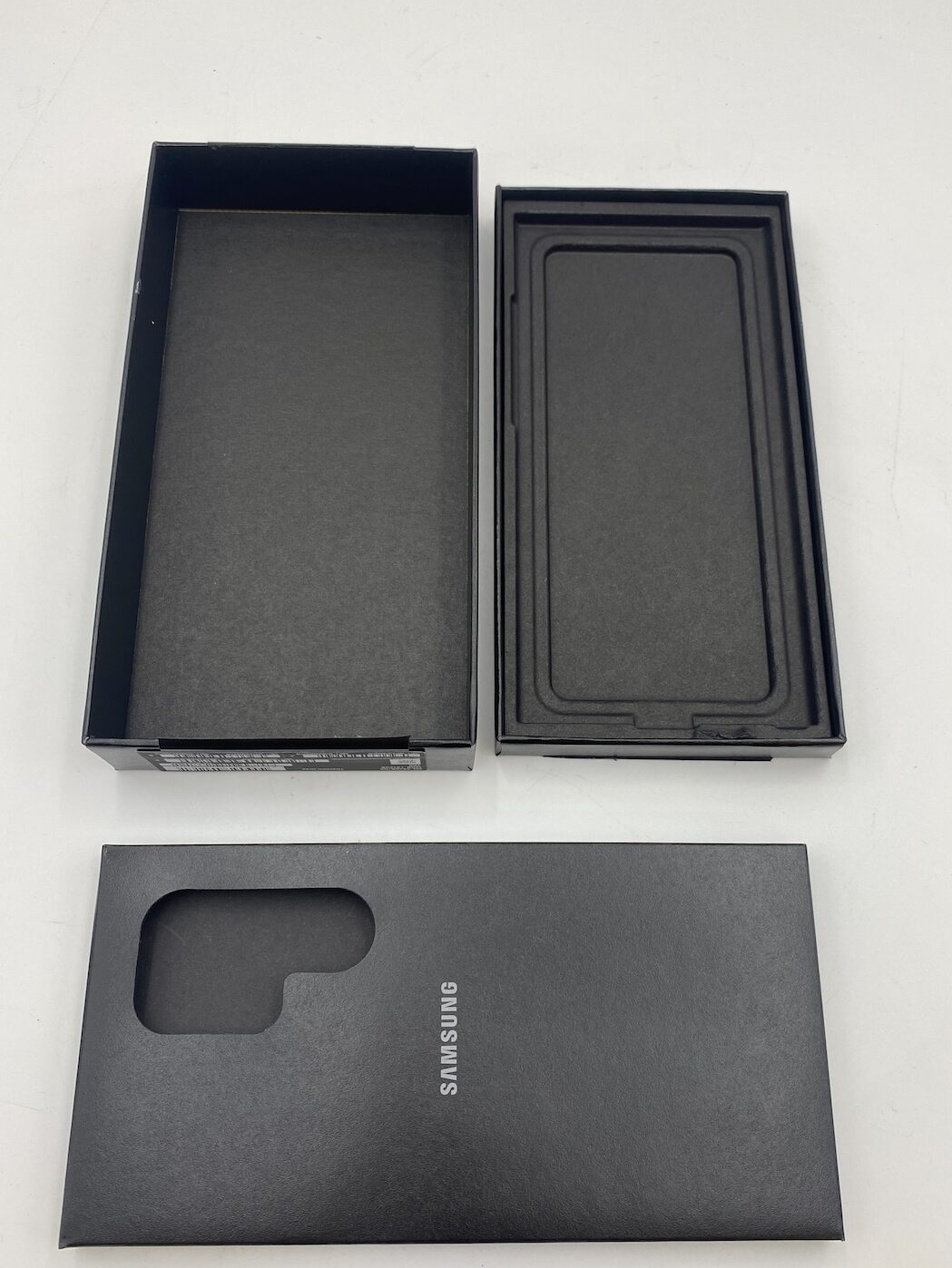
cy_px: 670
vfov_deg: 59.9
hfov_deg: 46.8
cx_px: 491
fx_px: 1100
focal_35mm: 30
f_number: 1.8
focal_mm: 4.25
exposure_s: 1/121
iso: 32
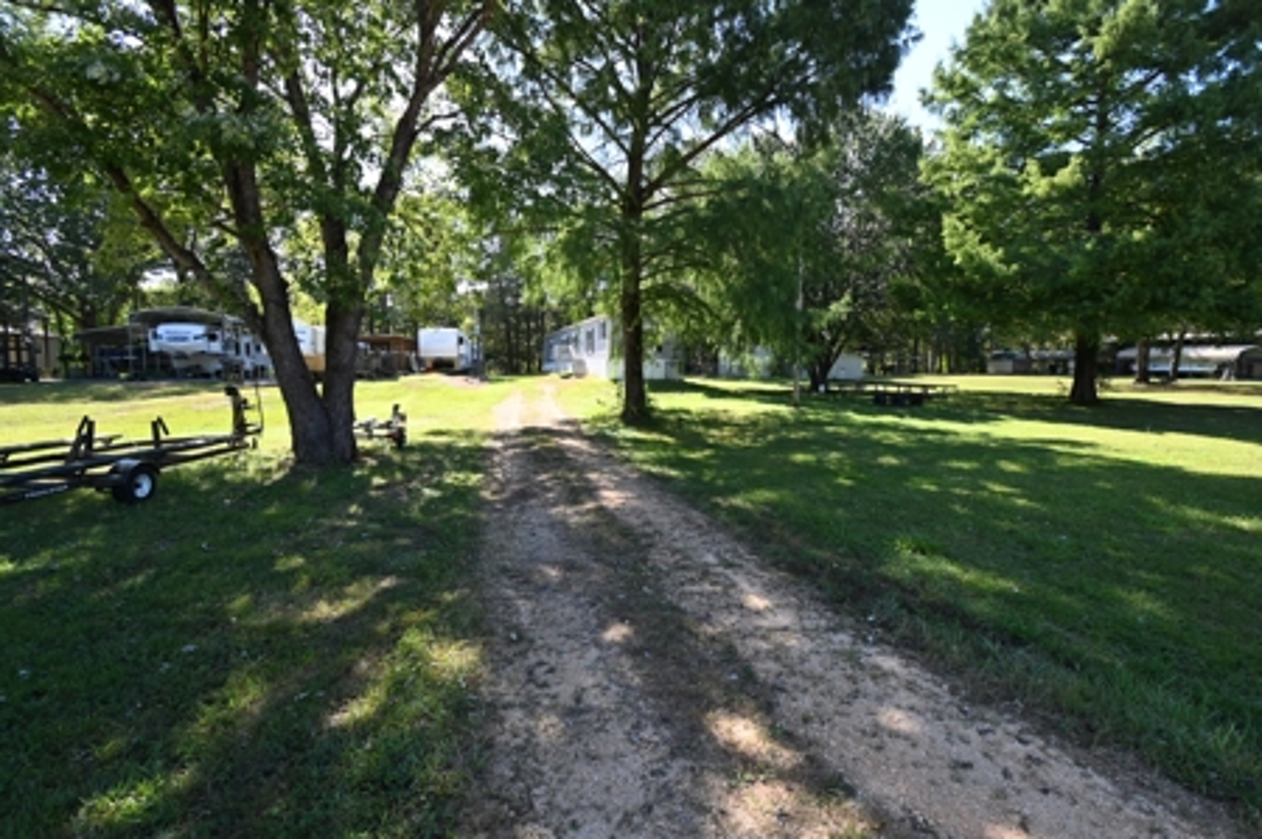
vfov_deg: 77.2
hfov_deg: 100.5
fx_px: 525
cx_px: 631
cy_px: 420
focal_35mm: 15
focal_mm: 10
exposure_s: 1/250
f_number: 5.6
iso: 200
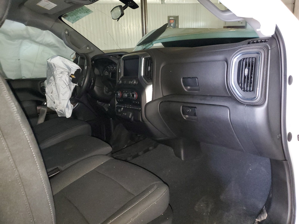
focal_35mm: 26
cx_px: 150
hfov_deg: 67.3
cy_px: 112
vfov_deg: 53.1
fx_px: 225
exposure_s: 1/15
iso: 540
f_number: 1.5
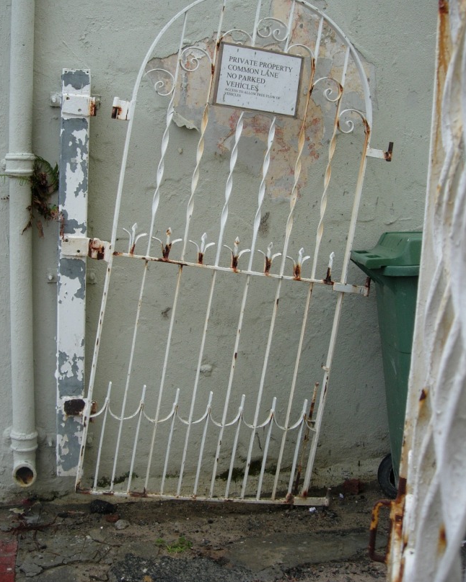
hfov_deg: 32.0
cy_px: 241
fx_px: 811
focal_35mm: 47
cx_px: 206
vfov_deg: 39.4
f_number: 2.8
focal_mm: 7.8
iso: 64
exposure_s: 1/271
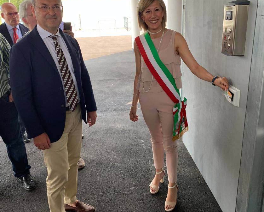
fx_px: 242
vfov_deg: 47.1
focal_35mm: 31
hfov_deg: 57.1
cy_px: 97
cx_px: 141
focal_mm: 4.25
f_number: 1.8
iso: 25
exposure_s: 1/121
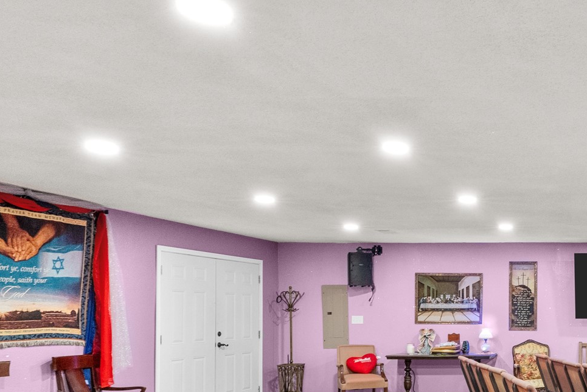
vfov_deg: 35.9
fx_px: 587
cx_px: 635
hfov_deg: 42.6
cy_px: 304
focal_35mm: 36
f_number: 11
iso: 2000
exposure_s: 1/5
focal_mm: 16
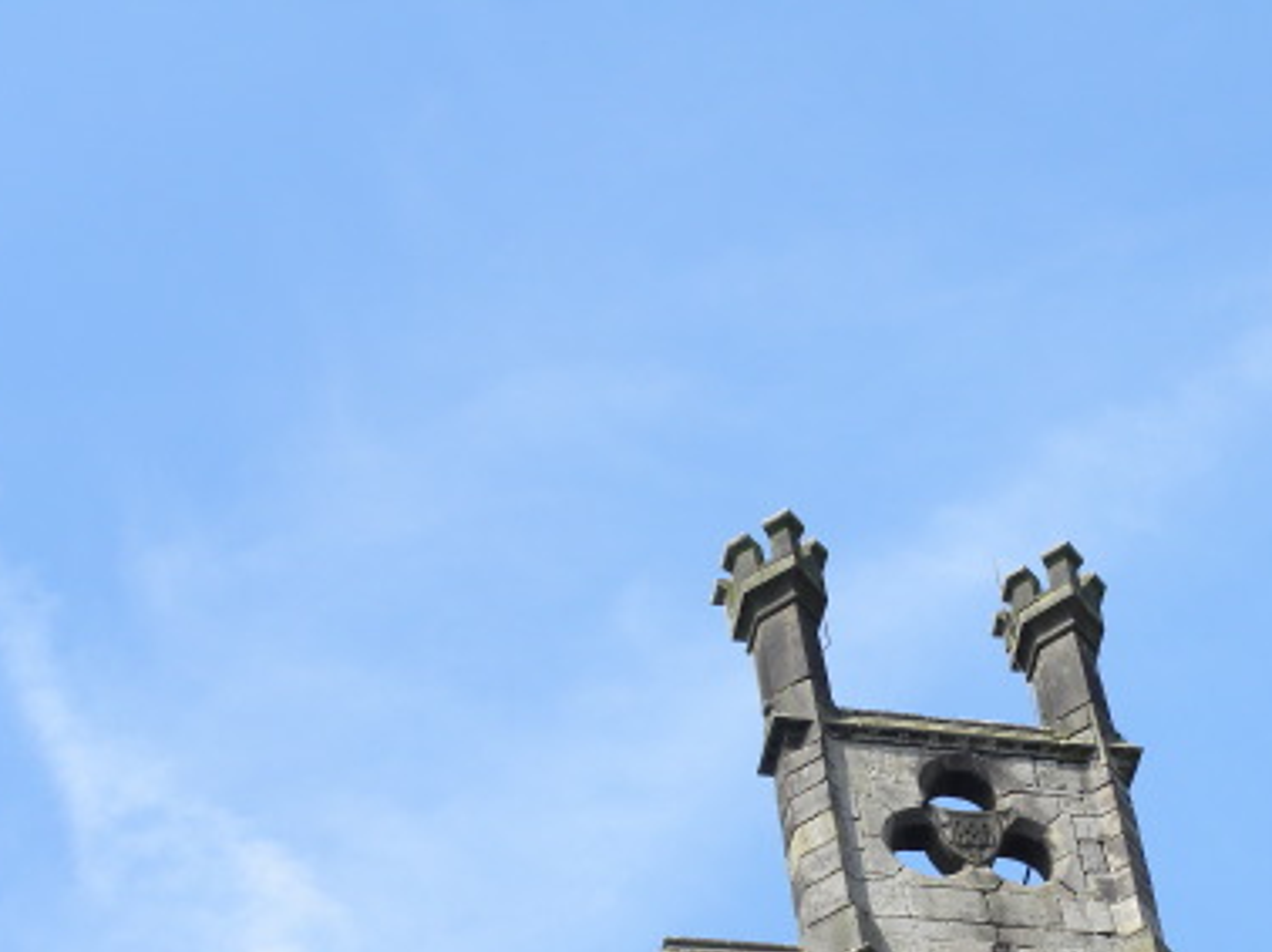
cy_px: 794
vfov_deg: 11.6
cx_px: 973
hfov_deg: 15.5
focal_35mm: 127
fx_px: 4664
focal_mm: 13.4
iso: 64
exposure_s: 1/268
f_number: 5
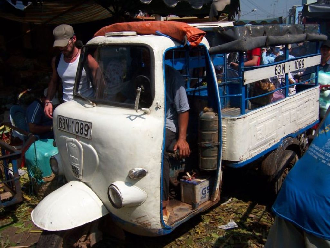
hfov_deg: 55.4
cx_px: 165
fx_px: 315
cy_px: 124
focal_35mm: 33
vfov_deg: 42.9
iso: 80
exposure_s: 1/750
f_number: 5.6
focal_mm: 5.5
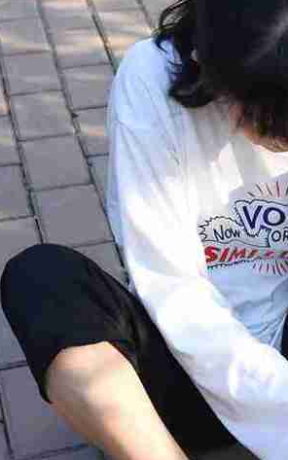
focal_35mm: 113
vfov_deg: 18.4
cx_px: 326
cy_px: 289
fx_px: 1418
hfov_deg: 11.4
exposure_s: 1/125
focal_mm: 35
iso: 160
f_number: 5.6
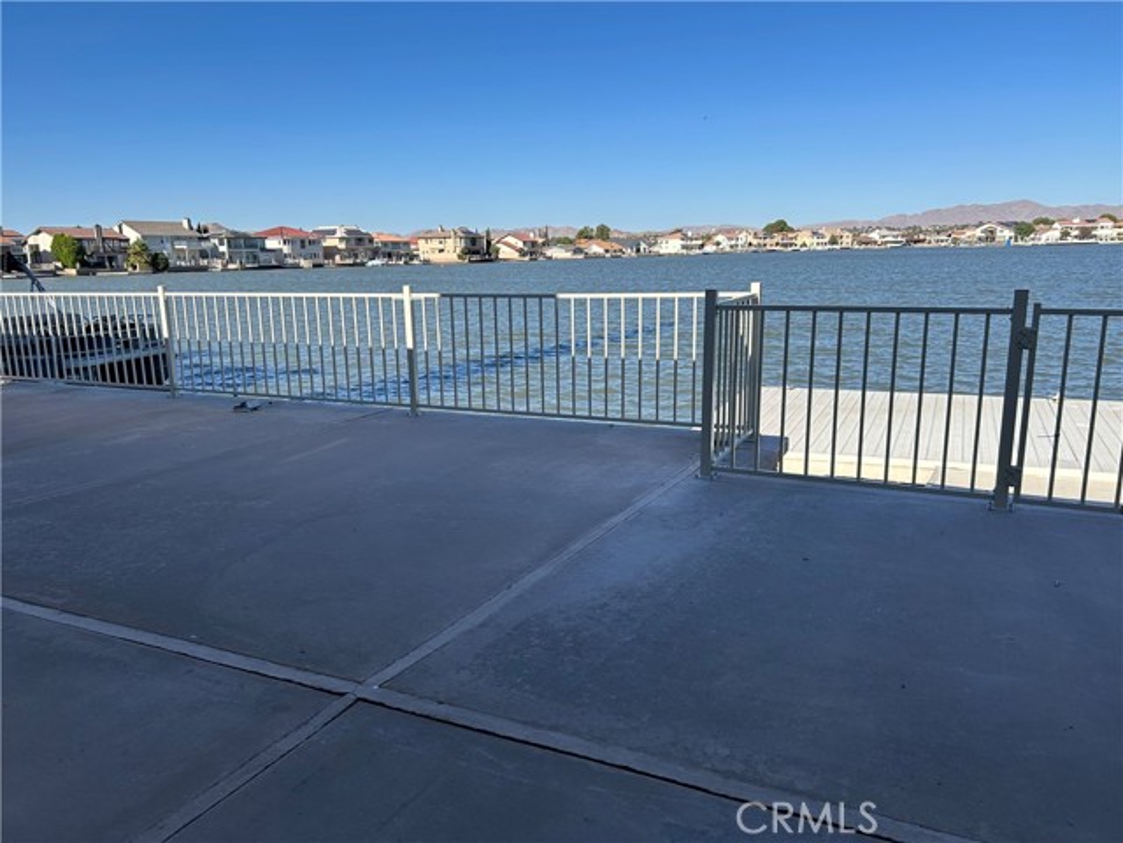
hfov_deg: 67.3
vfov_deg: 53.1
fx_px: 843
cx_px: 562
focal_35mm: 26
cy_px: 422
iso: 50
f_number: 1.5
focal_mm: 5.7
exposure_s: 1/3831
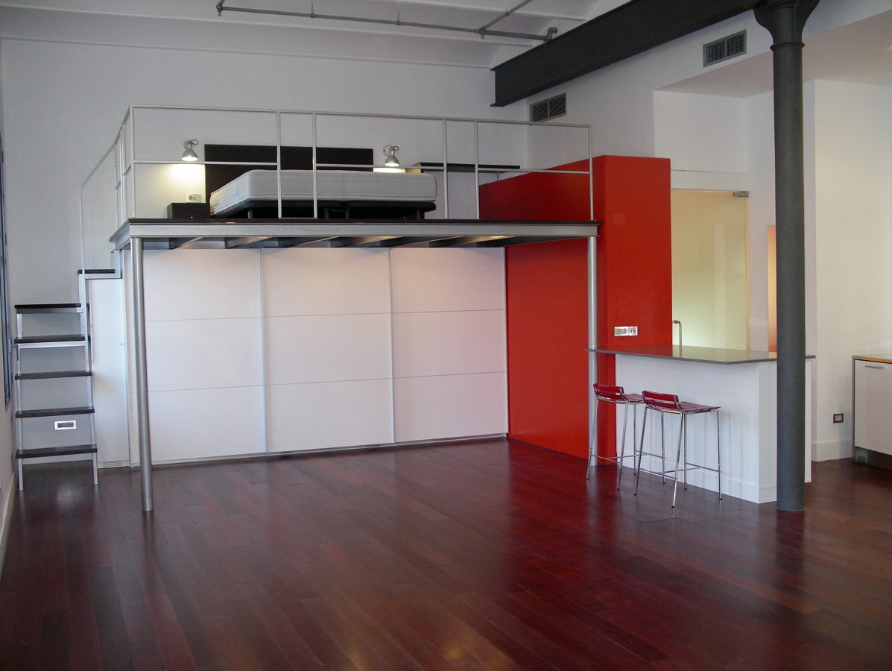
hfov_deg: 50.1
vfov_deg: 38.7
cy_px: 336
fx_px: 954
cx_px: 446
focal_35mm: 37
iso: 200
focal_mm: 7.8
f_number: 2.8
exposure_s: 1/40
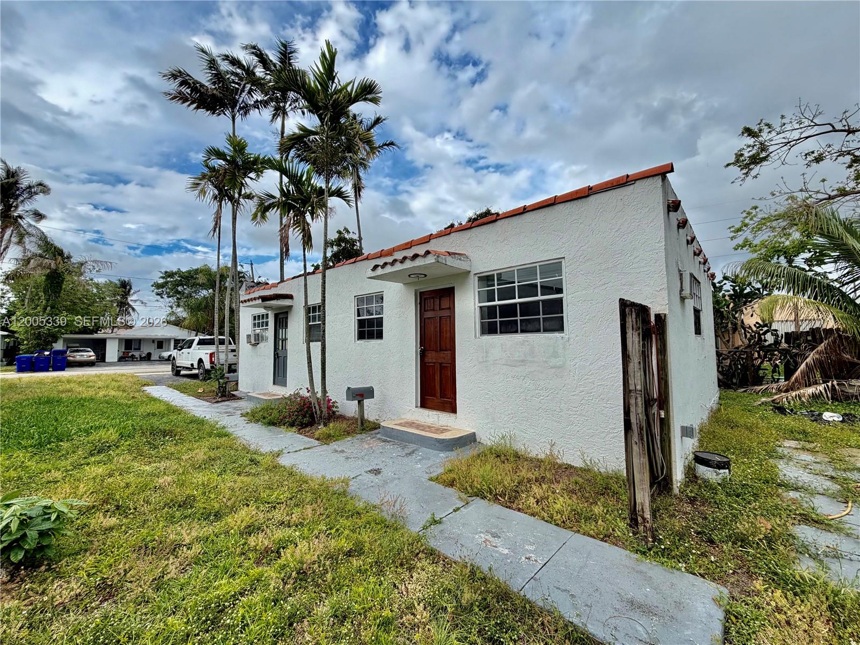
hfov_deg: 102.1
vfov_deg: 85.7
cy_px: 322
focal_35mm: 14
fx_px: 348
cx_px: 430
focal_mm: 2.22
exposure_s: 1/502
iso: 50
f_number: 2.2
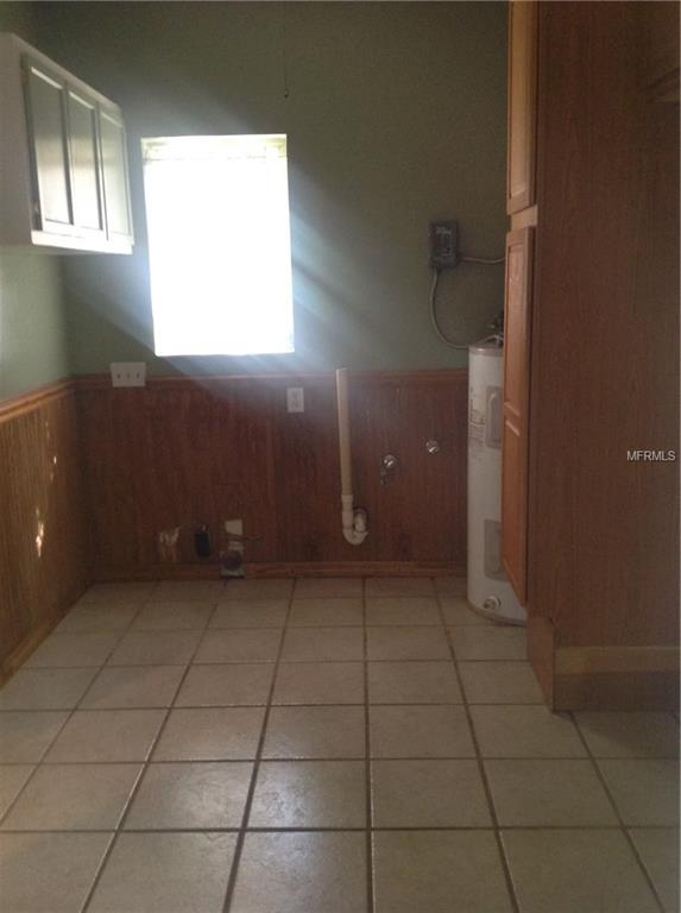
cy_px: 456
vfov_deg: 52.7
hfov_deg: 40.6
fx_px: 921
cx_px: 340
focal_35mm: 35
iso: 200
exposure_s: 1/15
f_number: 2.4
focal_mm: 4.28
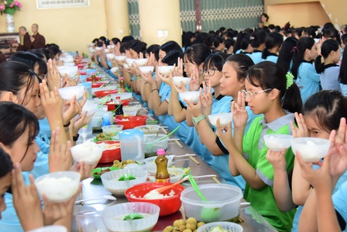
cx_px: 185
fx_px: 559
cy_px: 118
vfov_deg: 23.4
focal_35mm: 58
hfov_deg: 34.5
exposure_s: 1/40
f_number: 4
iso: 2000
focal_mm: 40
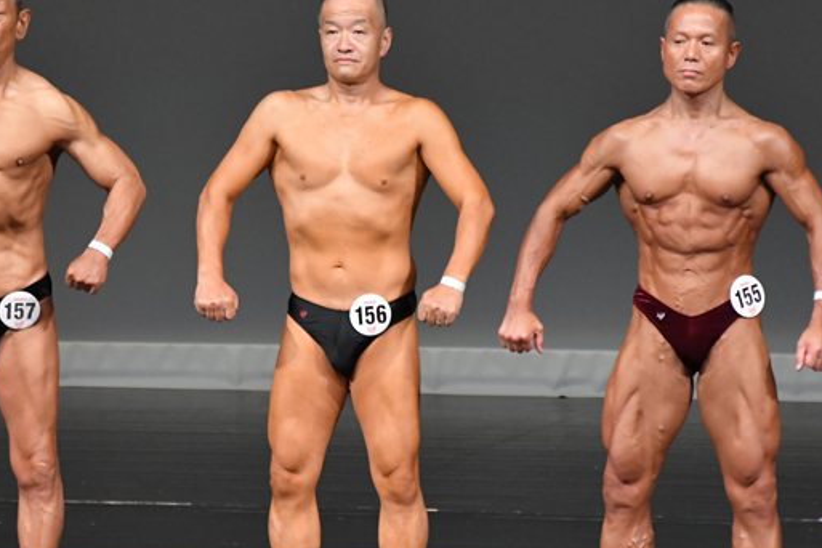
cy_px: 311
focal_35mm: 566
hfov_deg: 3.6
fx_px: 12923
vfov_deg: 2.4
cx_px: 305
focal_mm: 250
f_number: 5.6
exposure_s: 1/400
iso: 4000
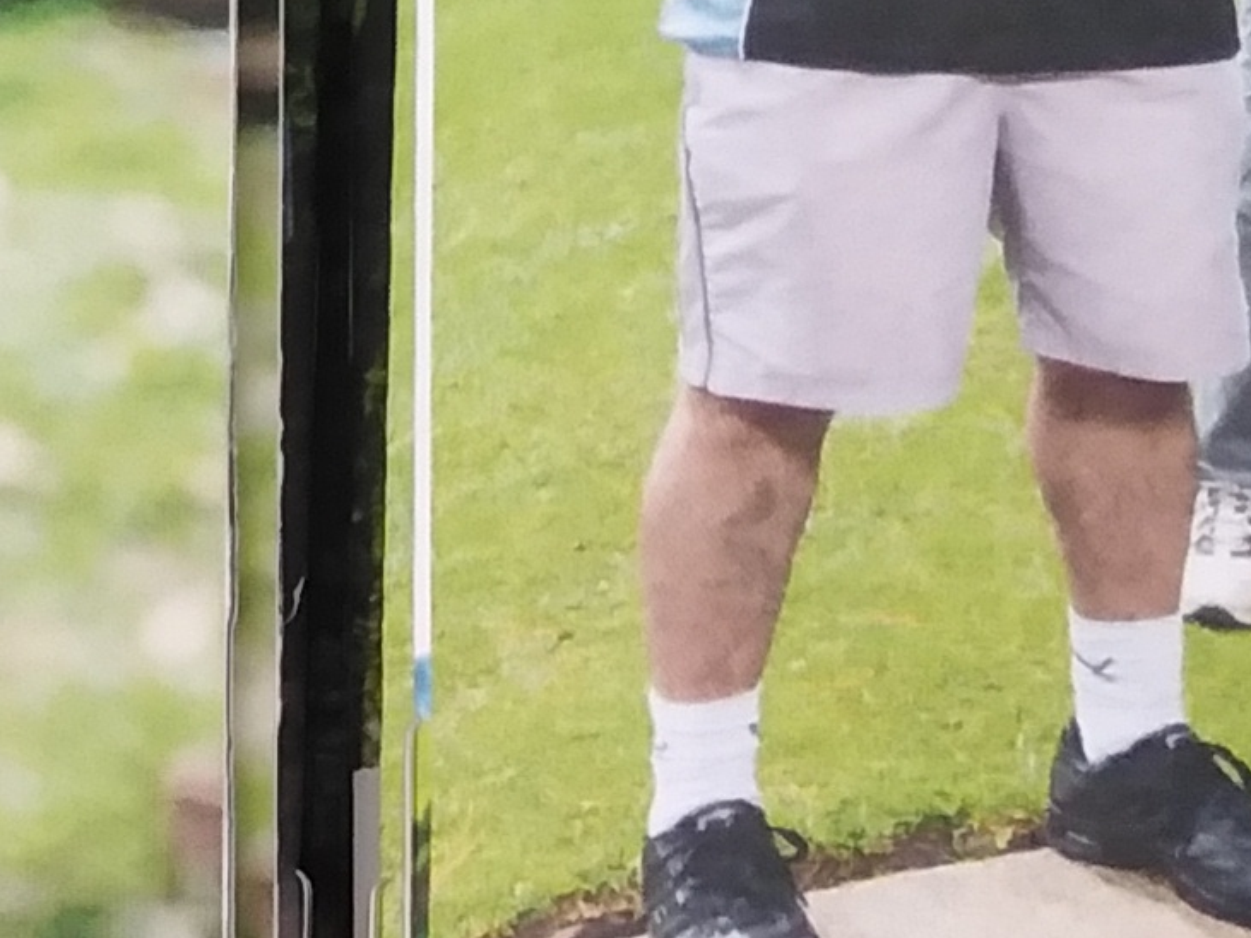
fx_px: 5348
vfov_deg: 10.0
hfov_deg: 13.3
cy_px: 808
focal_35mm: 148
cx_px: 274
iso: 282
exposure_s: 1/33.3
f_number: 1.8
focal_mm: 3.59
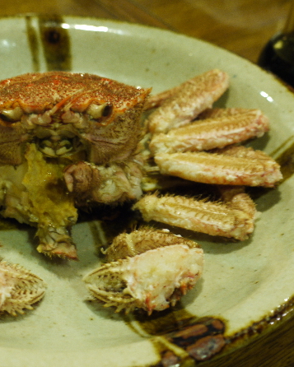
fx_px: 685
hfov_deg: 23.9
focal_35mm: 63
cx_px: 62
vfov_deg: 30.0
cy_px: 184
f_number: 4.8
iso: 400
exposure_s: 1/4
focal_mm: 24
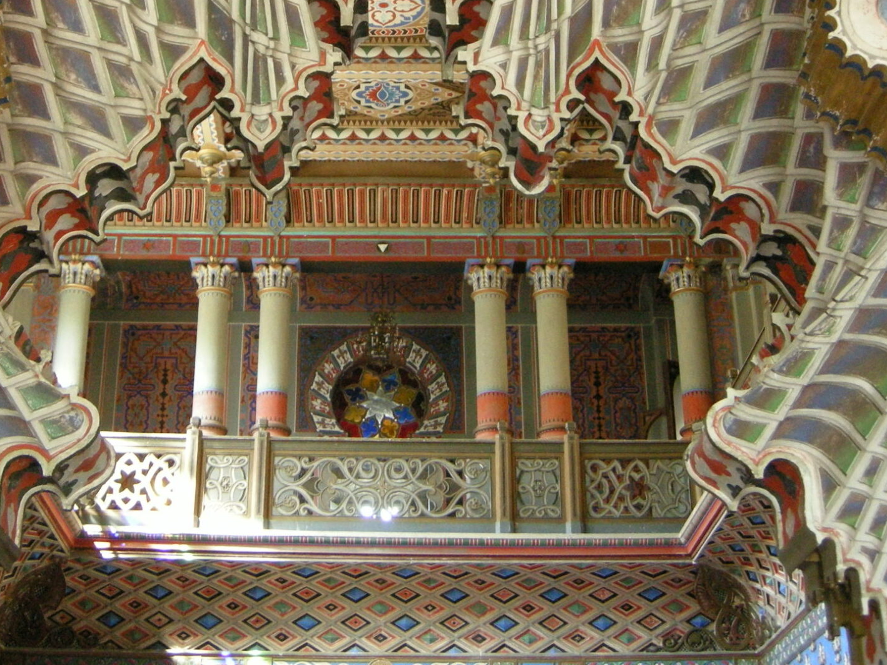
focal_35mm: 65
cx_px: 398
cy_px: 87
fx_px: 1665
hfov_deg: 29.8
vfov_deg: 22.1
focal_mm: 7.5
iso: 400
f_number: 2.7
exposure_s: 1/11.2
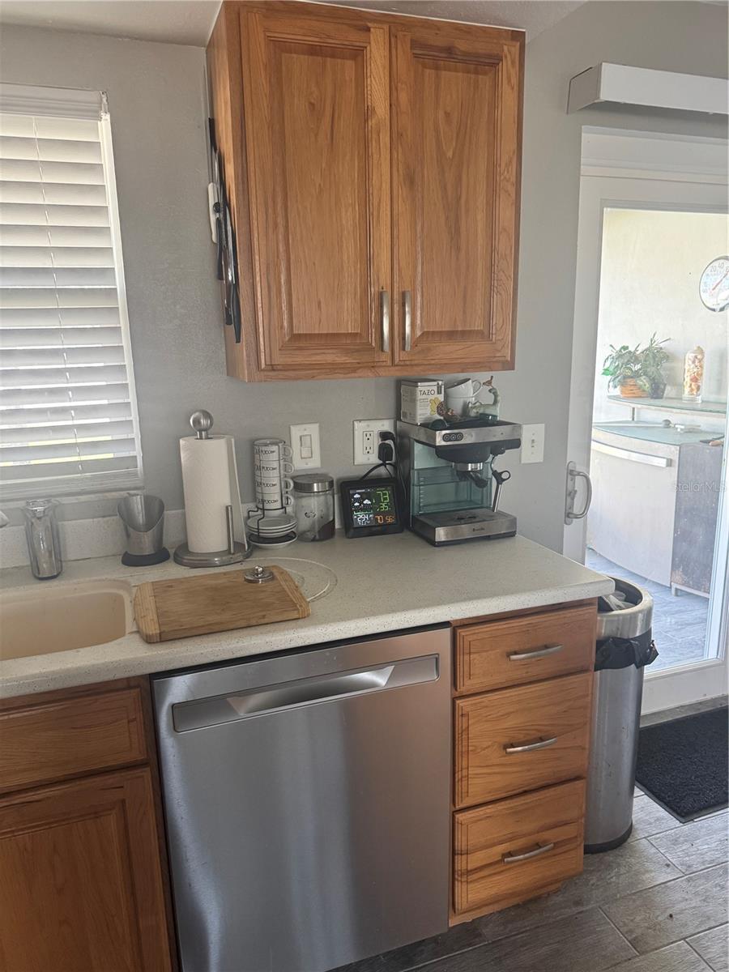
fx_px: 674
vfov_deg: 71.6
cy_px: 486
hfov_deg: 56.8
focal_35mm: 24
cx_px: 364
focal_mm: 6.76
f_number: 1.78
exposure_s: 1/60
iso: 400
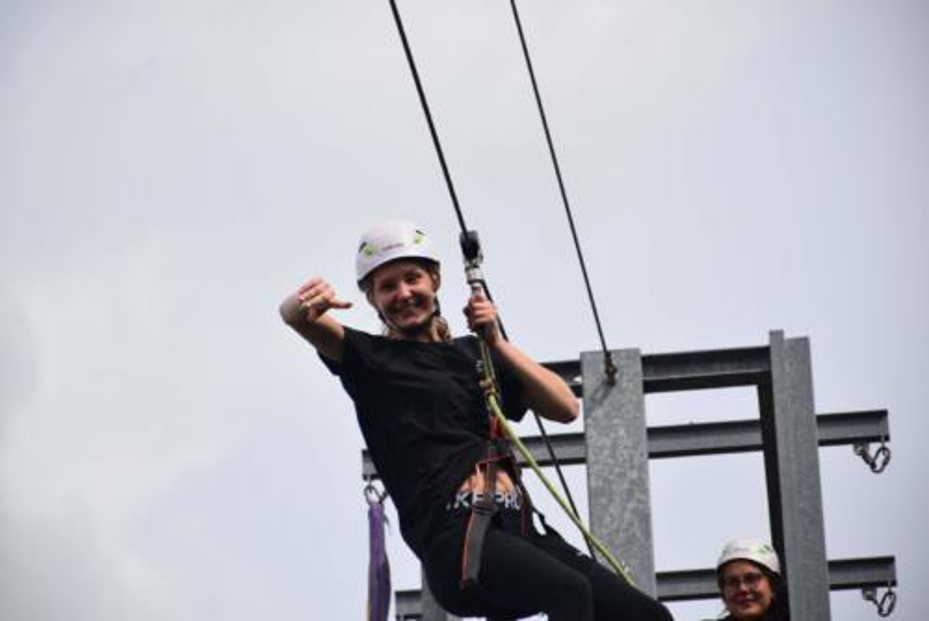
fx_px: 5422
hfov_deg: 9.8
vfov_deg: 6.6
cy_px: 310
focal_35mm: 210
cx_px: 464
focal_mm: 140
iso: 400
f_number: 7.1
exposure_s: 1/1600
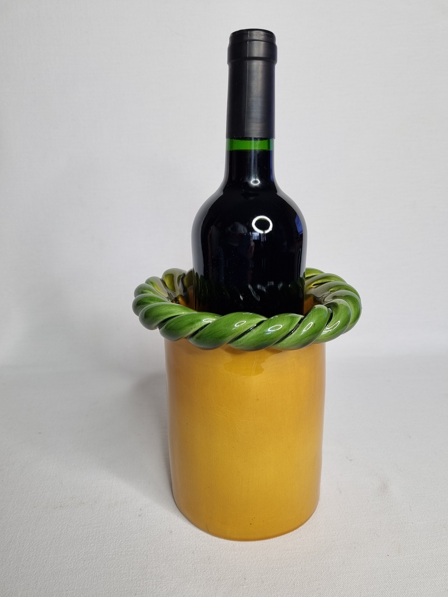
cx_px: 224
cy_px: 298
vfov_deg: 67.3
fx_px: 449
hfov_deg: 53.1
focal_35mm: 26
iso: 50
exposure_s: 1/101
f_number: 1.8
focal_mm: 5.4
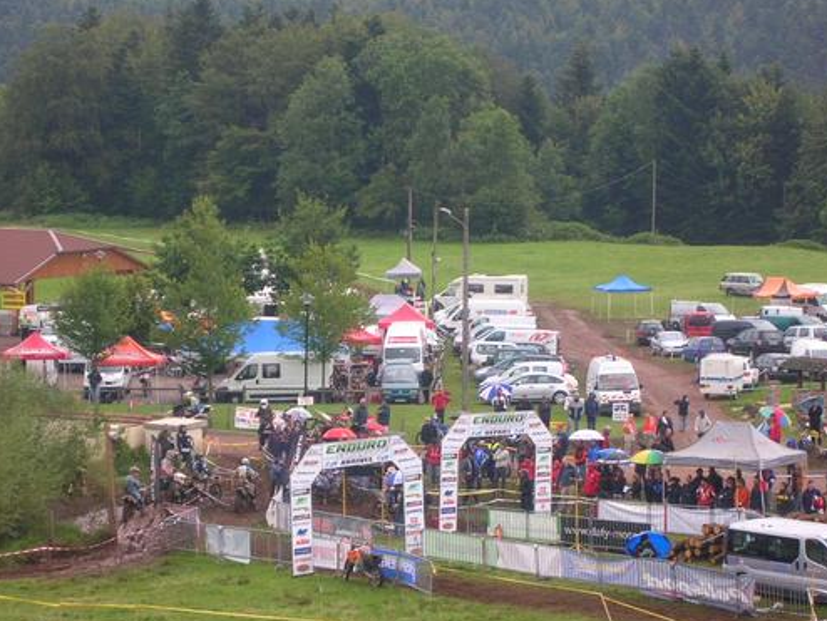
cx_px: 395
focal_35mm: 136
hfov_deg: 14.5
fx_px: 3251
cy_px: 390
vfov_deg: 10.9
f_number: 4.9
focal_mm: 17.4
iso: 50
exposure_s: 1/102
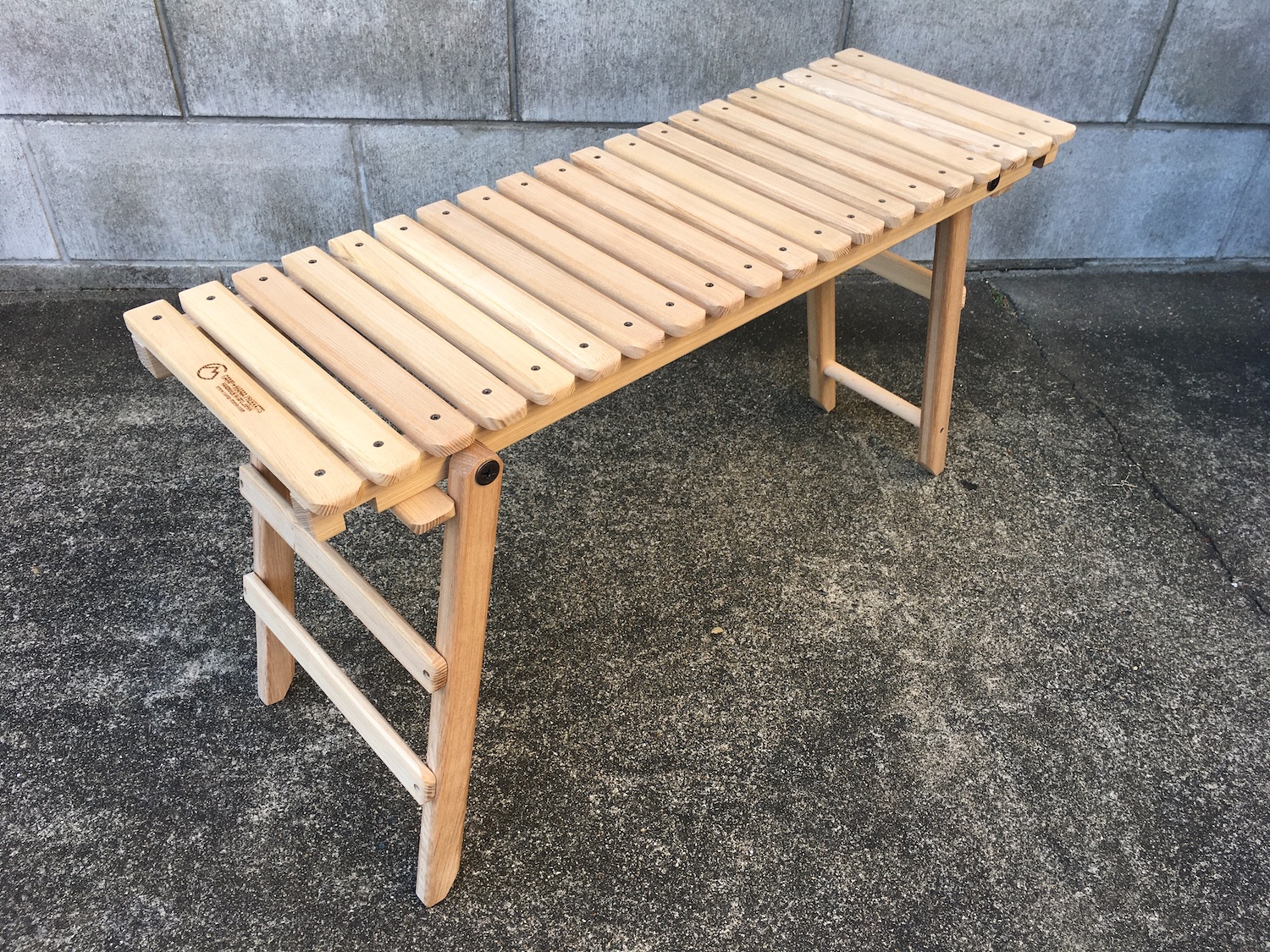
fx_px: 1064
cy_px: 476
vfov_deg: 48.2
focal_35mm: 29
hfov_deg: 61.7
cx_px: 635
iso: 25
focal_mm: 4.15
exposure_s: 1/120
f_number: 2.2
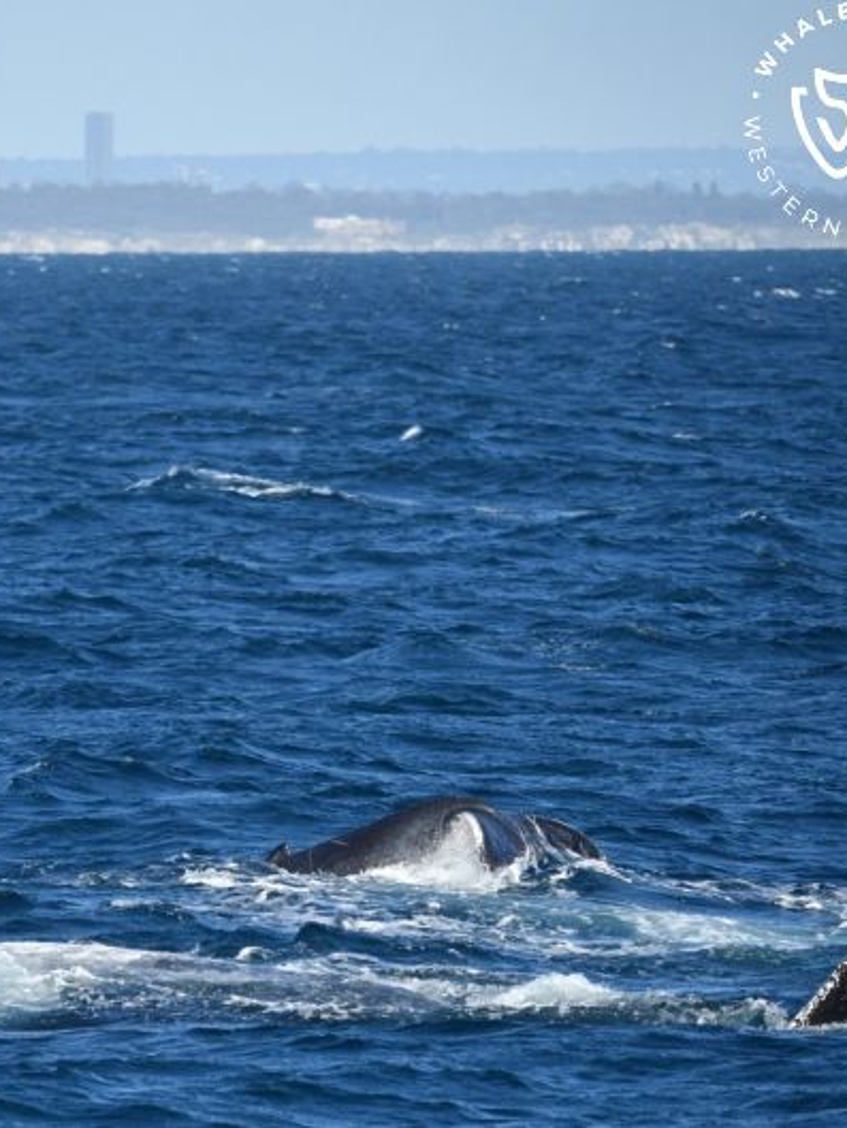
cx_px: 143
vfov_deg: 4.5
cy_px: 563
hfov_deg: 3.4
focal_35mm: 436
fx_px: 14219
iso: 1100
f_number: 5.6
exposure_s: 1/8000
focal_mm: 300
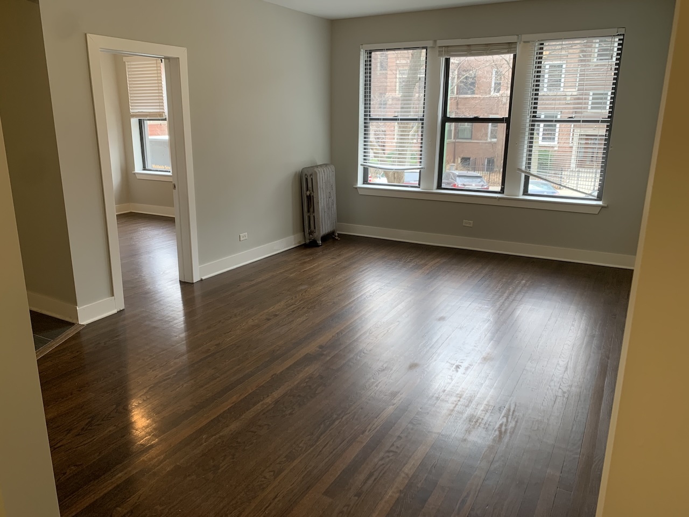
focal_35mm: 26
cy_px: 258
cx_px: 344
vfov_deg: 53.1
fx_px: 518
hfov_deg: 67.3
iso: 64
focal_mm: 4.25
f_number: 1.8
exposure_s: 1/60
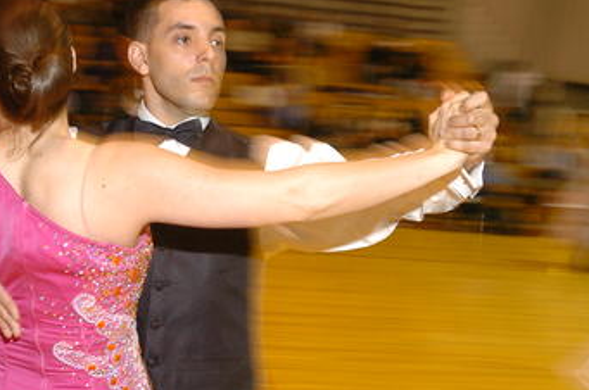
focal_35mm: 62
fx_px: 1012
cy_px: 183
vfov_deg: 21.8
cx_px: 316
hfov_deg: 32.4
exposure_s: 1/25
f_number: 4
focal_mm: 22
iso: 320
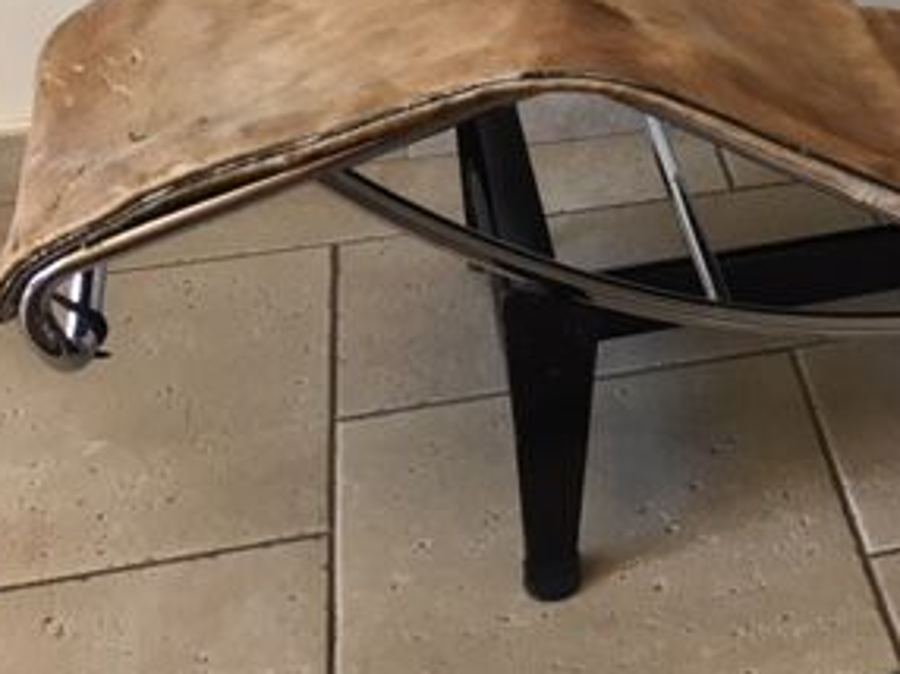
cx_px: 913
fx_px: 1689
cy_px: 31
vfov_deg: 21.9
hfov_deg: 28.0
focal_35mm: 65
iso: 64
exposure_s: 1/33
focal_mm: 4.15
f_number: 2.2
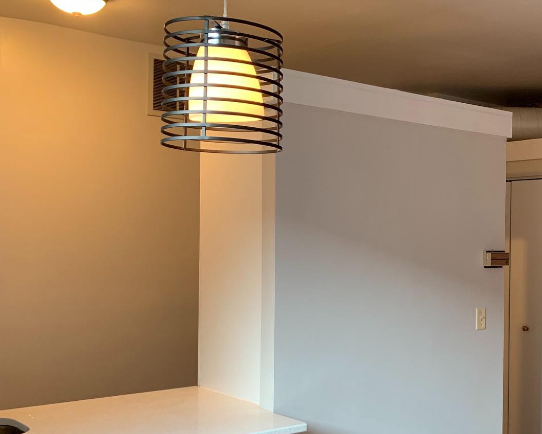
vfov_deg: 30.7
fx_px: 786
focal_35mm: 49
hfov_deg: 35.7
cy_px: 264
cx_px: 492
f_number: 1.8
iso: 100
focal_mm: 4.25
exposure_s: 1/60
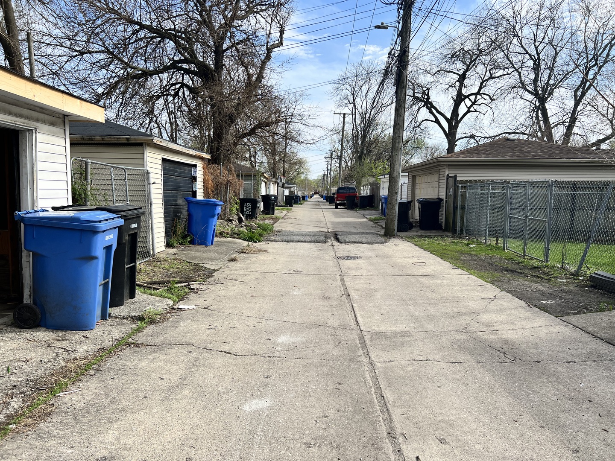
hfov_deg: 67.3
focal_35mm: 26
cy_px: 230
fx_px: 462
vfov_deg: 53.1
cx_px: 308
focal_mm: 5.7
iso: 50
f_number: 1.5
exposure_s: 1/3077
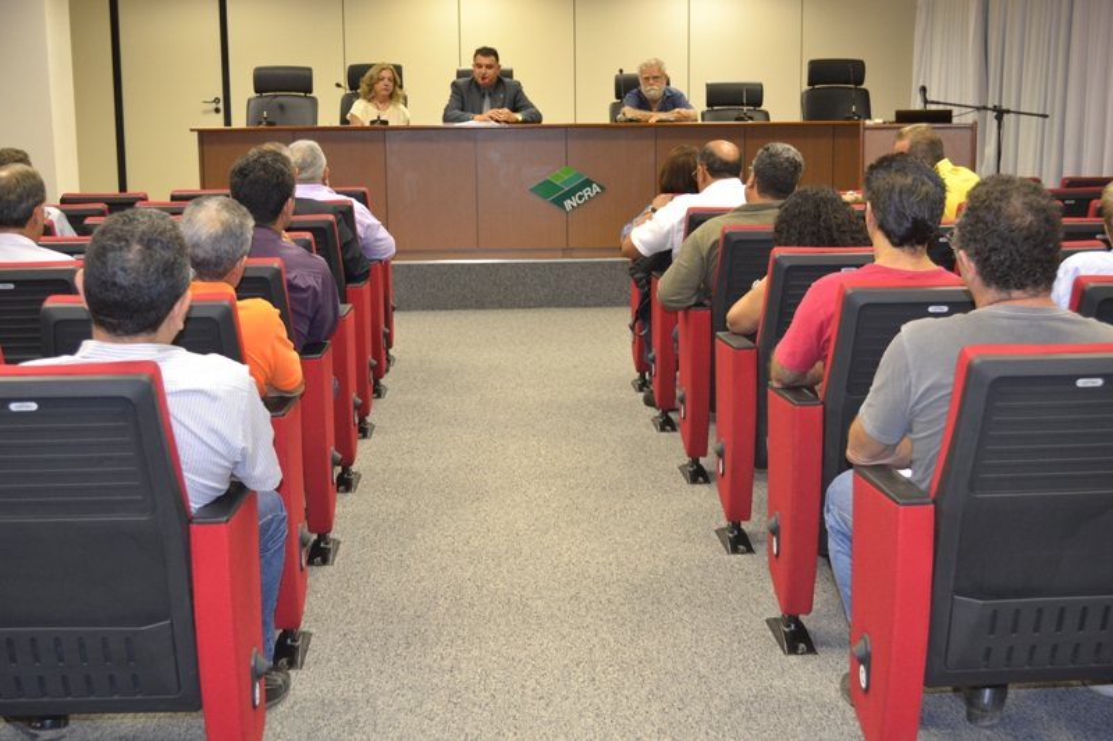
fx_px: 1576
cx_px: 556
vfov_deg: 26.5
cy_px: 370
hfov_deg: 38.9
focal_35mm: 51
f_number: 5
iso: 720
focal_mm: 34
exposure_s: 1/15
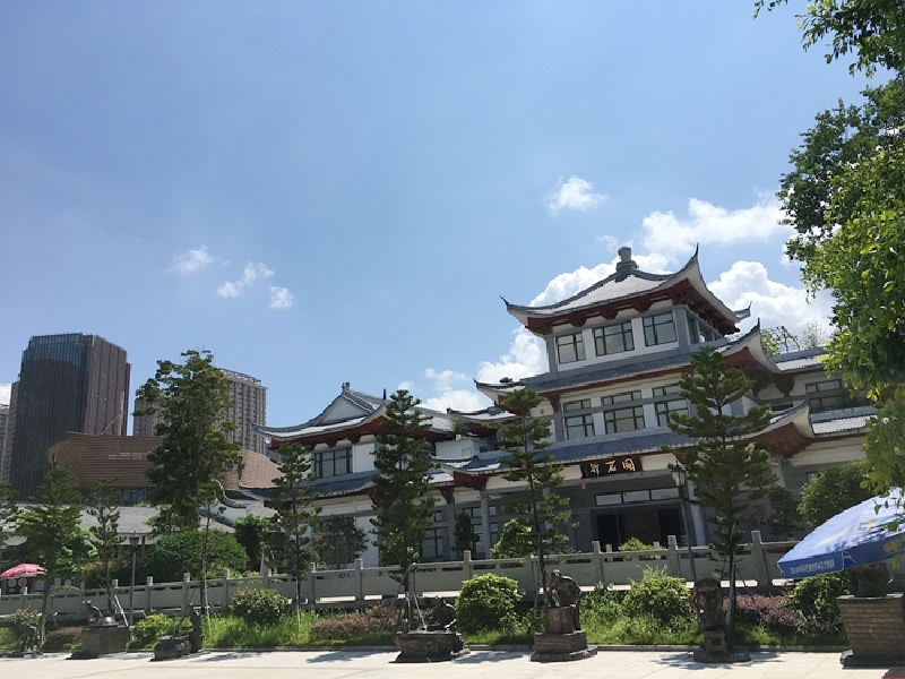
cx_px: 452
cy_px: 340
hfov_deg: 61.7
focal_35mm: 29
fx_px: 758
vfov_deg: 48.2
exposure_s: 1/2653
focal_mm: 4.15
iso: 25
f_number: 2.2
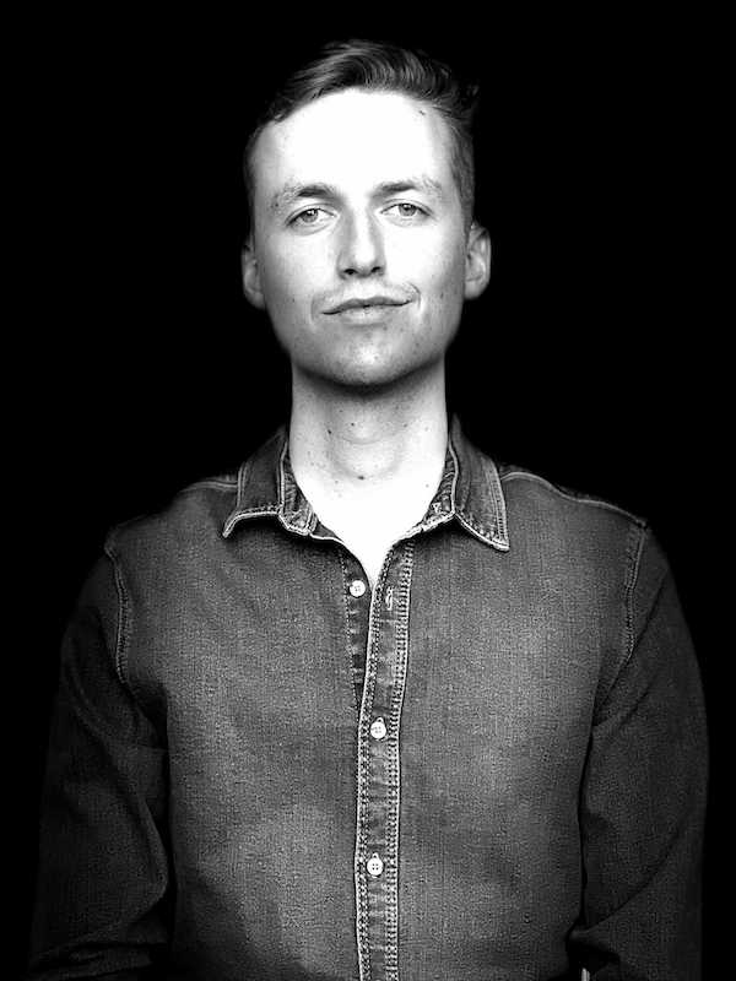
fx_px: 1474
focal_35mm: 52
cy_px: 490
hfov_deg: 28.0
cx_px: 368
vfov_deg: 36.8
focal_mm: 6
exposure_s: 1/122
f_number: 2
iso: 80
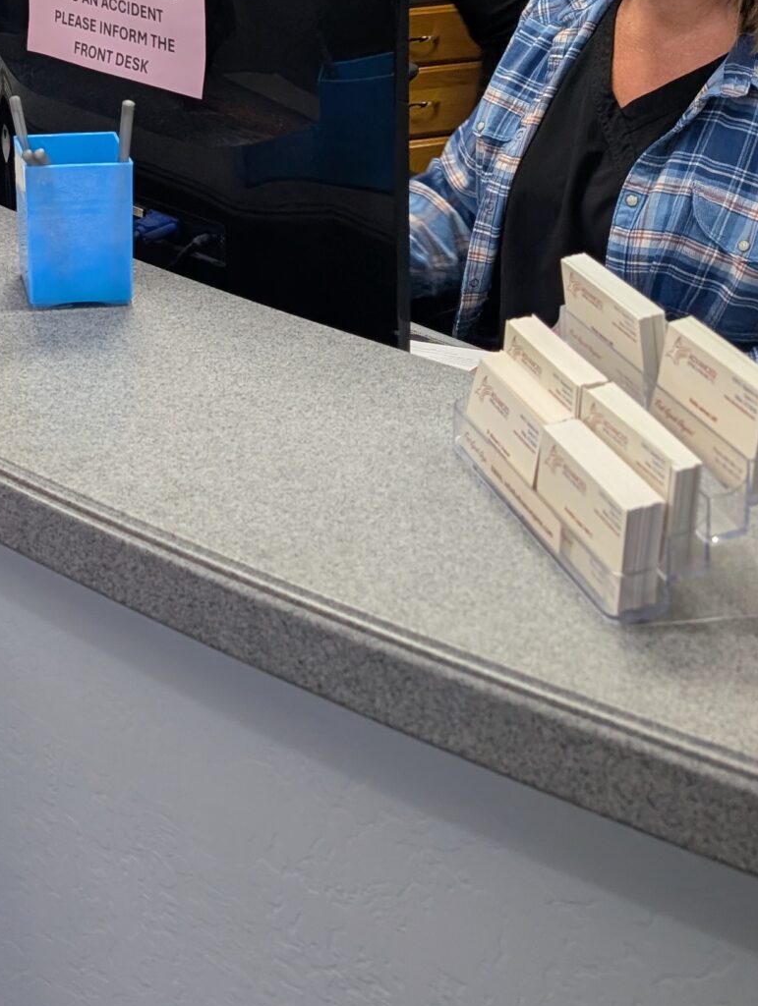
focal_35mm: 60
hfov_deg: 23.1
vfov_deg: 28.3
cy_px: -184
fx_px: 1747
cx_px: -71
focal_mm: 6.9
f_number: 1.68
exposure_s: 1/75.9
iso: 175
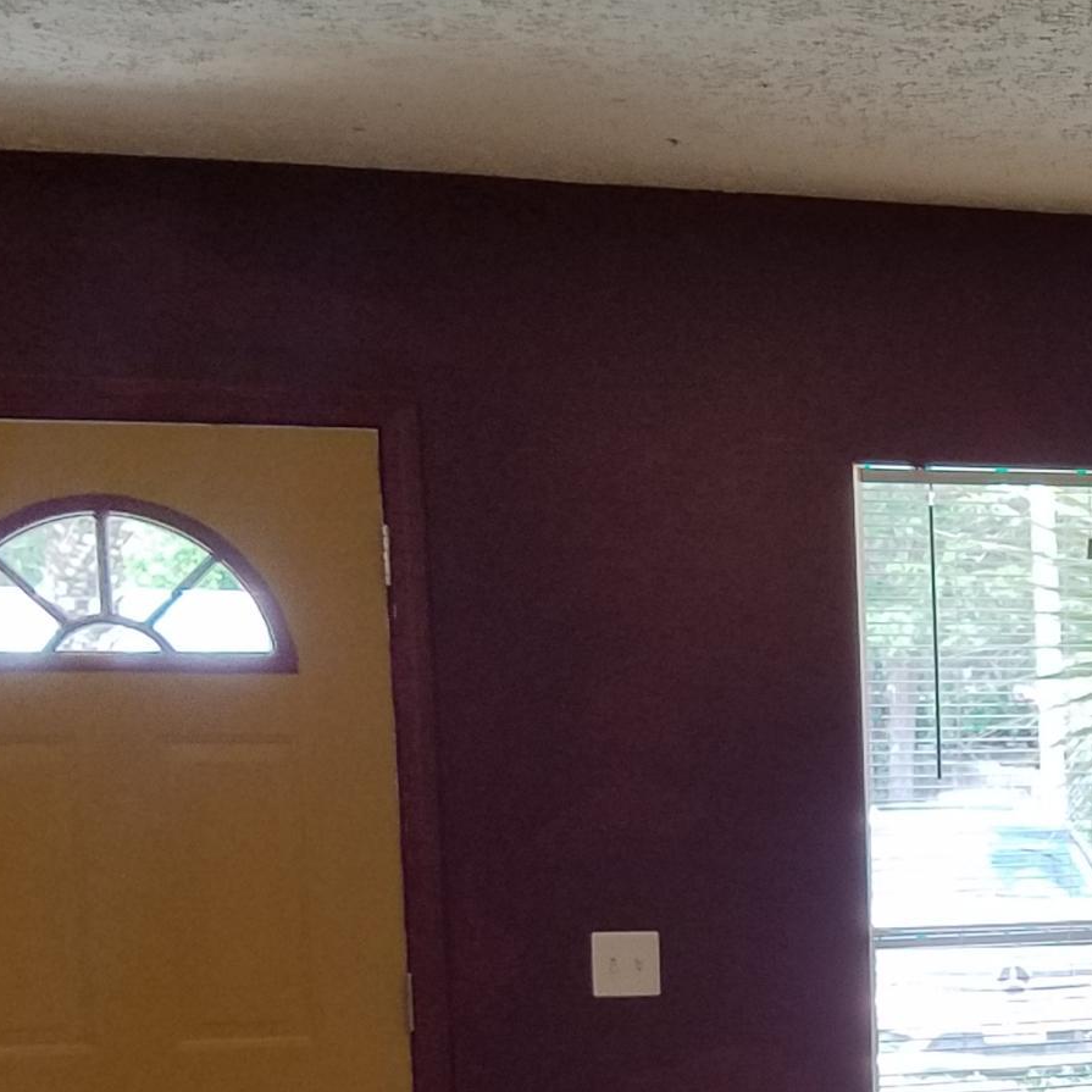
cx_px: 1251
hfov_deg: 21.2
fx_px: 2748
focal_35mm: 77
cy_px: 1002
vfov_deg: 21.9
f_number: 1.7
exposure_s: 1/149
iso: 50
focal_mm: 4.2
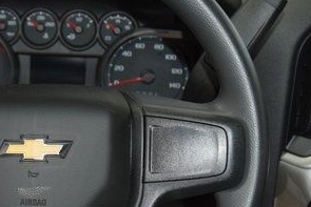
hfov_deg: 25.2
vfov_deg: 17.5
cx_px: 28
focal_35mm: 78
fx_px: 674
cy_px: 143
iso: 1250
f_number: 3.8
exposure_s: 1/80
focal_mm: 24
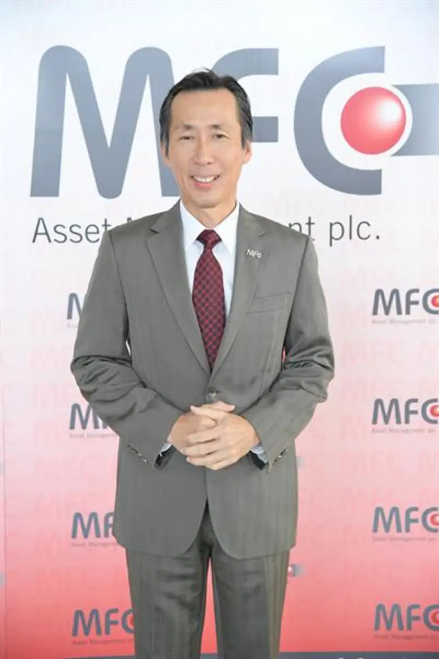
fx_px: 1134
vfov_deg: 32.4
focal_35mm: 62
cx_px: 220
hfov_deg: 21.9
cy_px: 330
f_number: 4
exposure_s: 1/125
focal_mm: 62
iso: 2000
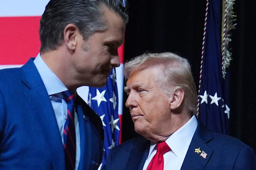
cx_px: 128
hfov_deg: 35.1
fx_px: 405
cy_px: 85
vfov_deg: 23.8
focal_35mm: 57
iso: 2000
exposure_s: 1/1000
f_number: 2.8
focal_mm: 57
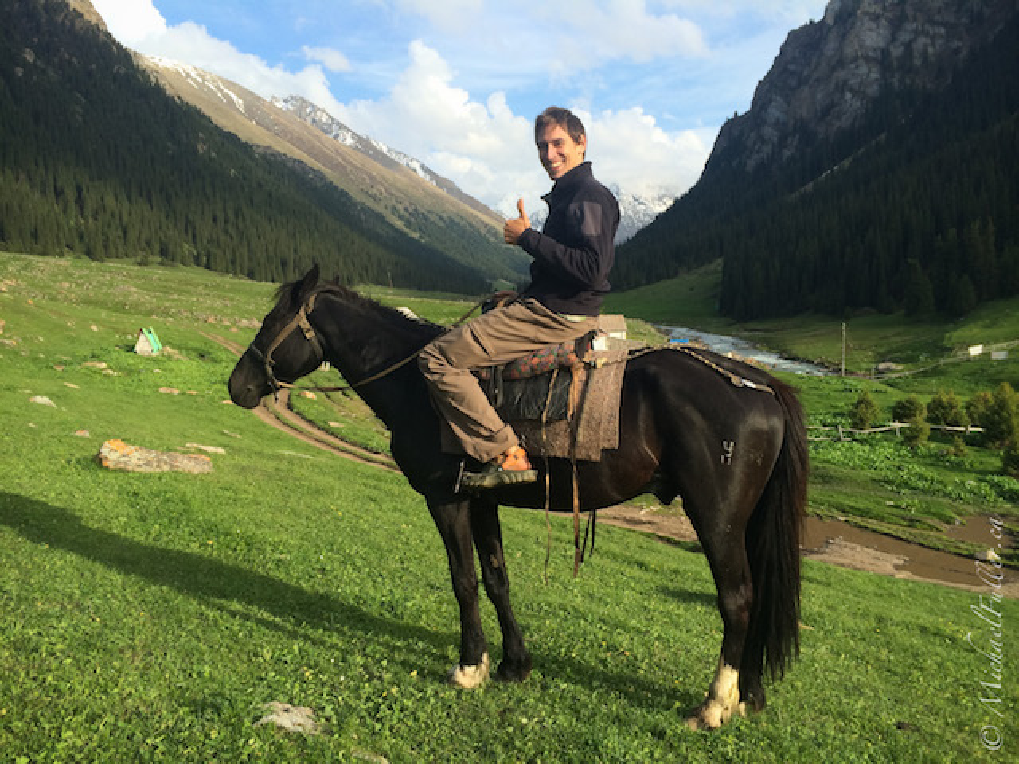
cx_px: 510
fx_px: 883
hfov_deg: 60.0
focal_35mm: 30
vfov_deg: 46.8
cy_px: 382
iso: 32
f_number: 2.2
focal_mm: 4.12
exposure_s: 1/800
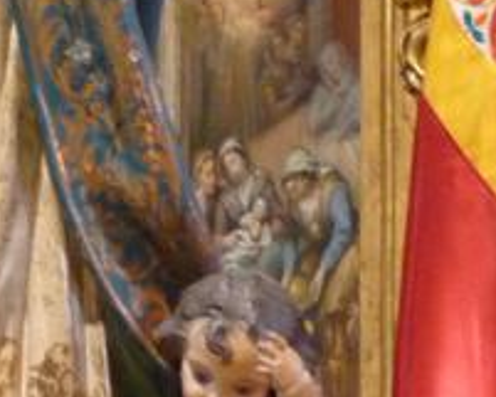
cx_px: -104
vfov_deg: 4.9
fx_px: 4612
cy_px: -74
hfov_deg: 6.1
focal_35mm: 314
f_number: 3.2
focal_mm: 10.4
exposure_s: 1/8
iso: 400
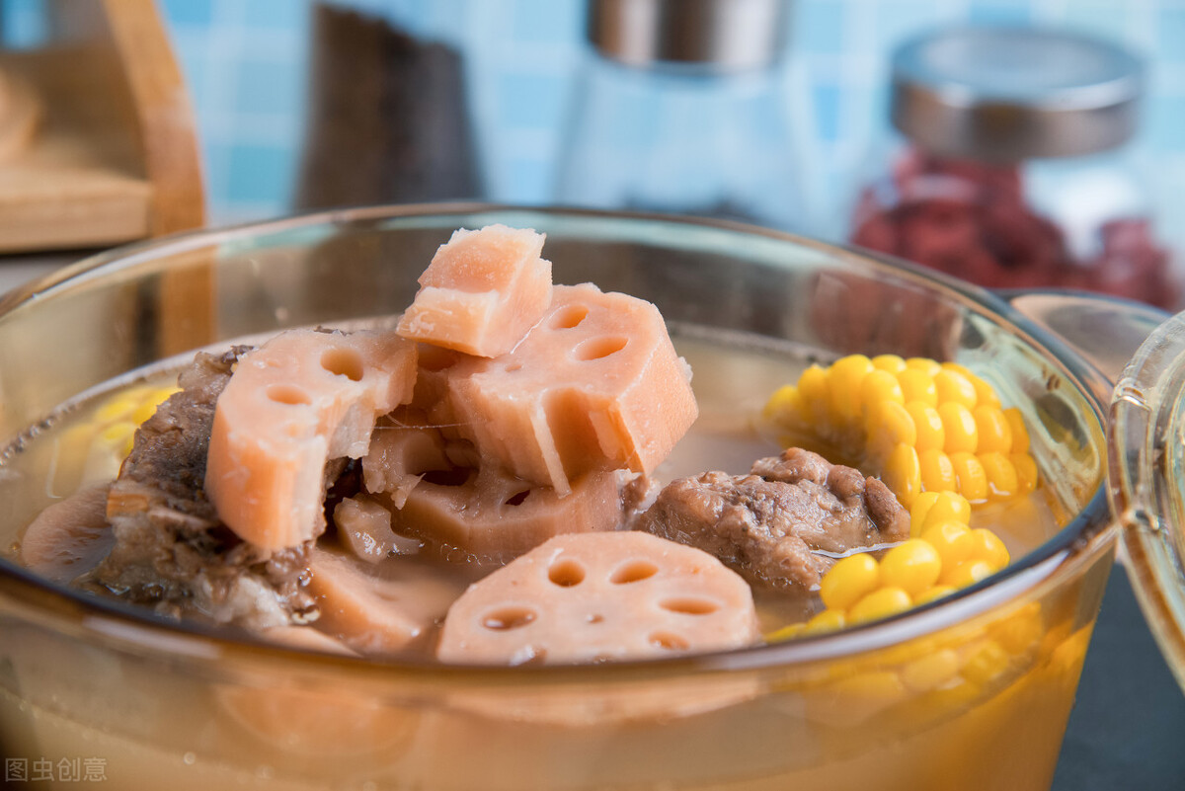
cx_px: 592
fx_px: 3951
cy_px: 396
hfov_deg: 17.1
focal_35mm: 120
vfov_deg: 11.4
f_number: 6.3
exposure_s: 1/125
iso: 800
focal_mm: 120
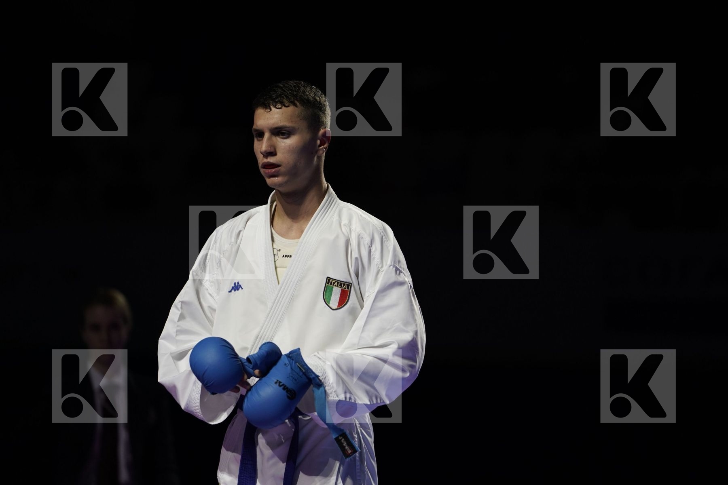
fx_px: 4044
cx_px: 364
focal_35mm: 200
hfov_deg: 10.3
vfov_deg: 6.9
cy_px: 242
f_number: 2.8
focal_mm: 200
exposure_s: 1/1000
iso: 800
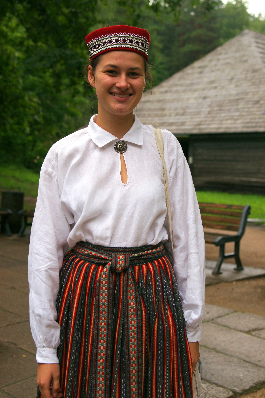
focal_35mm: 50
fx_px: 552
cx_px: 132
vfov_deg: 39.6
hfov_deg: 27.0
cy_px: 199
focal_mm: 50
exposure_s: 1/400
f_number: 5.6
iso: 200
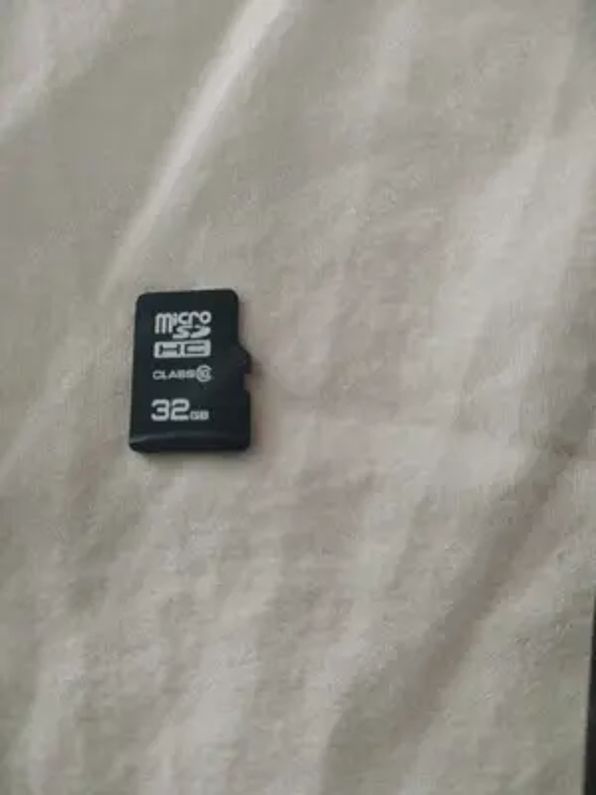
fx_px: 597
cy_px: 398
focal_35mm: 26
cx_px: 298
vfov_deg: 67.3
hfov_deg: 53.1
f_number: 1.8
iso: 416
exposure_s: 1/50
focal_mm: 4.25
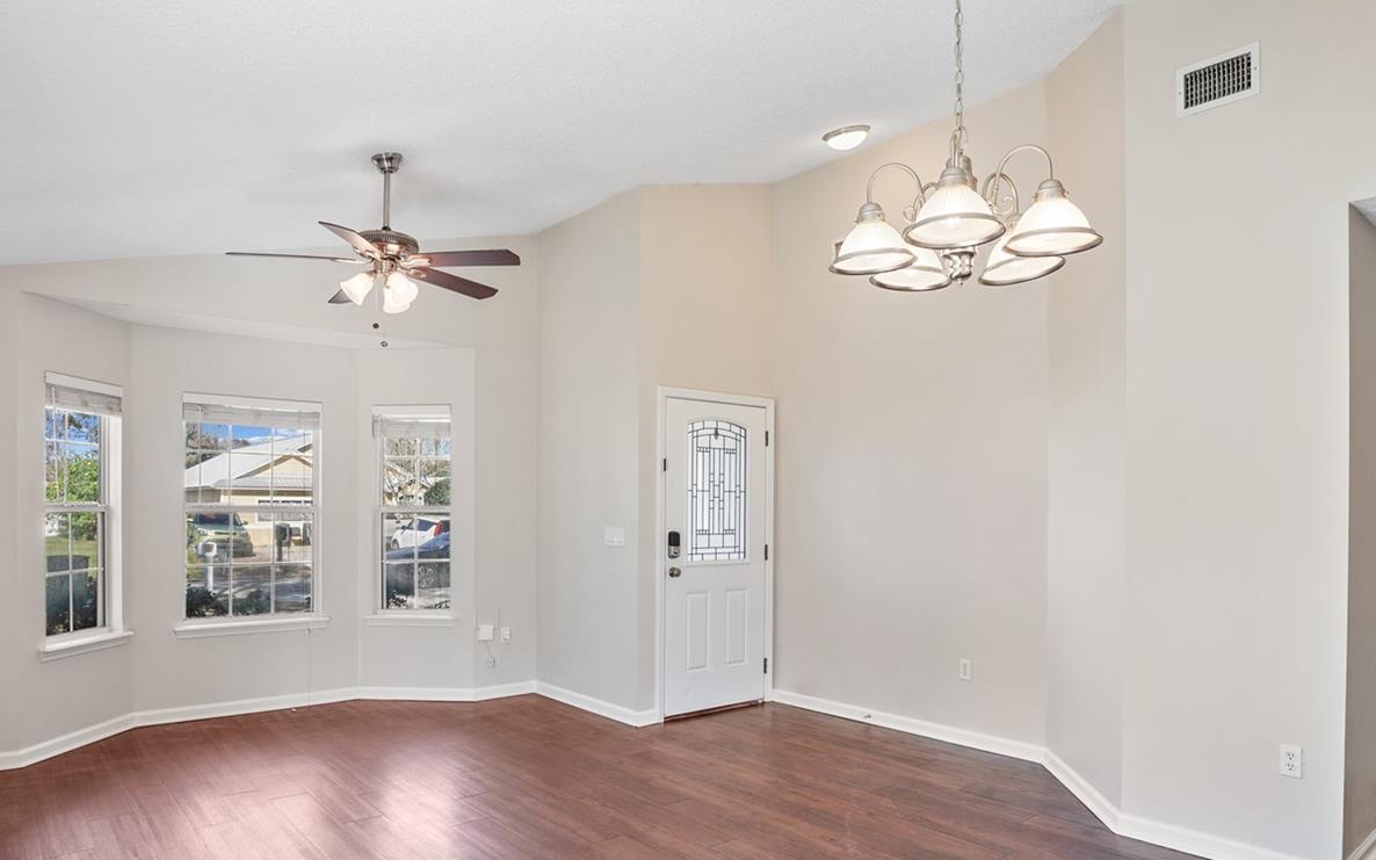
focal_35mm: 22
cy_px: 532
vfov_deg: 54.5
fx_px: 825
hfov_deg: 79.7
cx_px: 687
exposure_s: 1/5
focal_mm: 16
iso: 320
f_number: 11
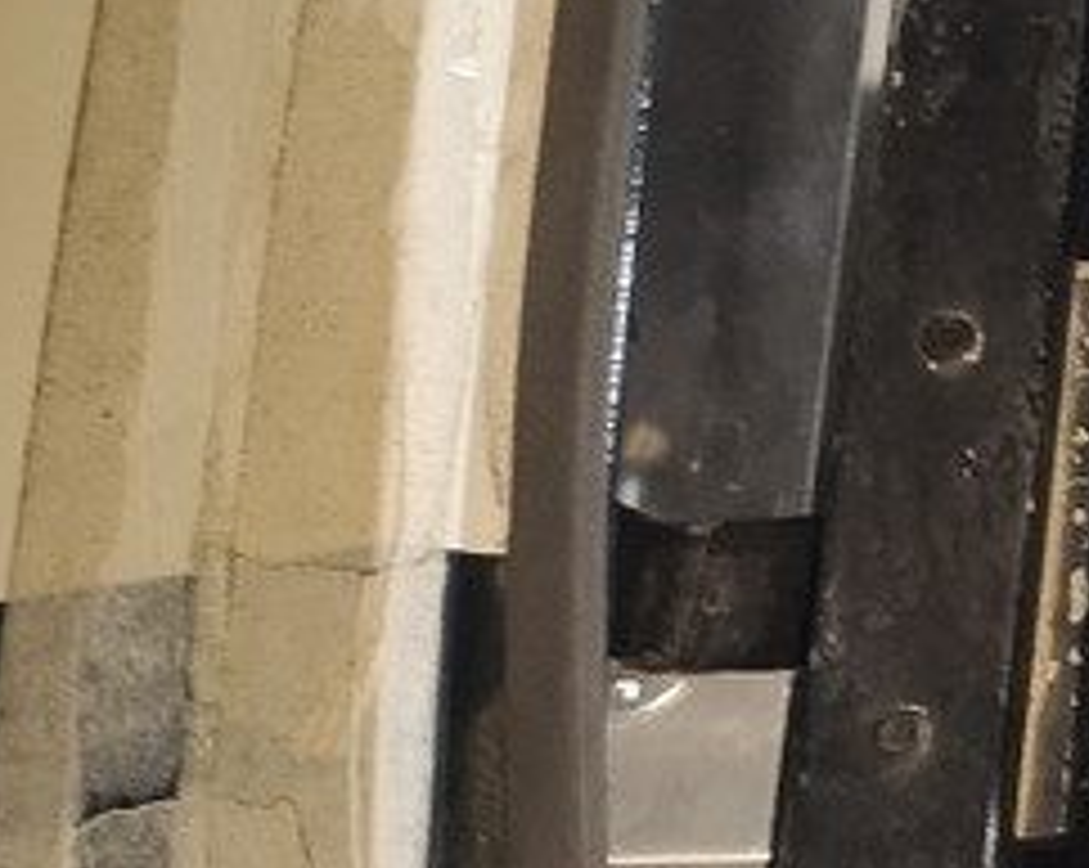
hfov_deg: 13.9
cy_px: 13
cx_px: 2306
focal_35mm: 112
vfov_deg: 13.6
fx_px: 3605
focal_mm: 4.77
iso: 517
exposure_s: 1/33
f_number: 1.75
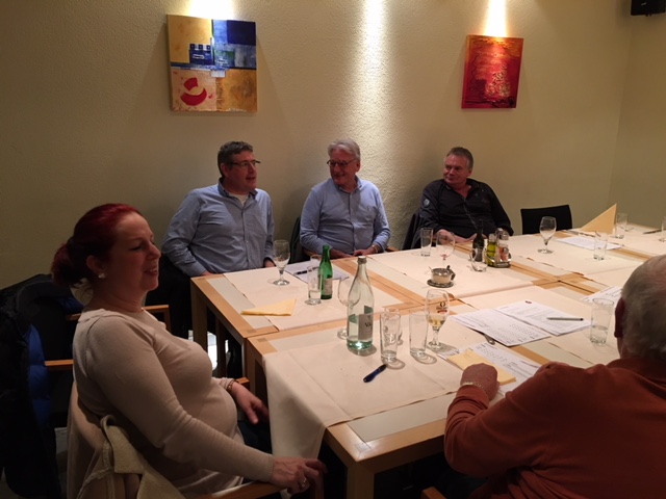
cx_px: 333
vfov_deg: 48.2
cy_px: 250
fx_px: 558
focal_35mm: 29
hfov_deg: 61.7
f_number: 2.2
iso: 80
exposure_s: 1/17
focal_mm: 4.15
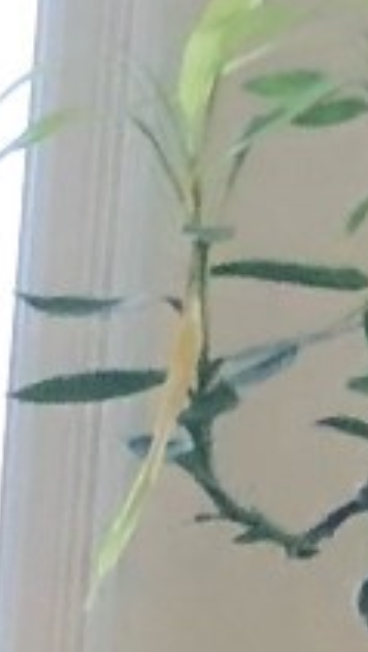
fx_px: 5125
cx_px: -2752
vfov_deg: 7.1
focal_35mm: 296
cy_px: 1122
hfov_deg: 3.1
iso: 40
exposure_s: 1/15
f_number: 1.8
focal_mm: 3.99
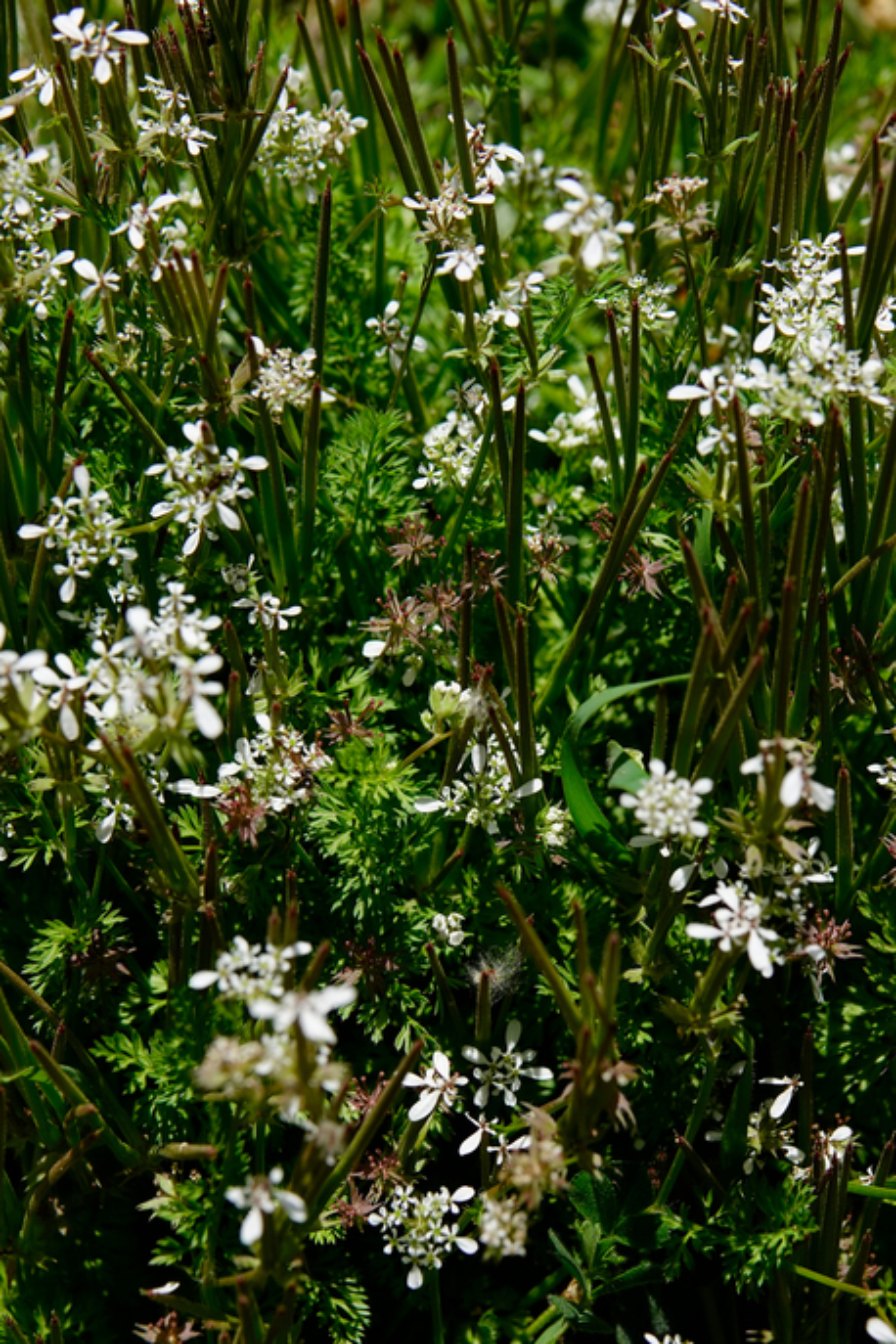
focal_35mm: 58
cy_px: 798
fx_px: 2165
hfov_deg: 23.4
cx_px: 515
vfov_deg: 34.4
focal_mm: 16.92
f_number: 4.5
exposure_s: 1/1000
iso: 100
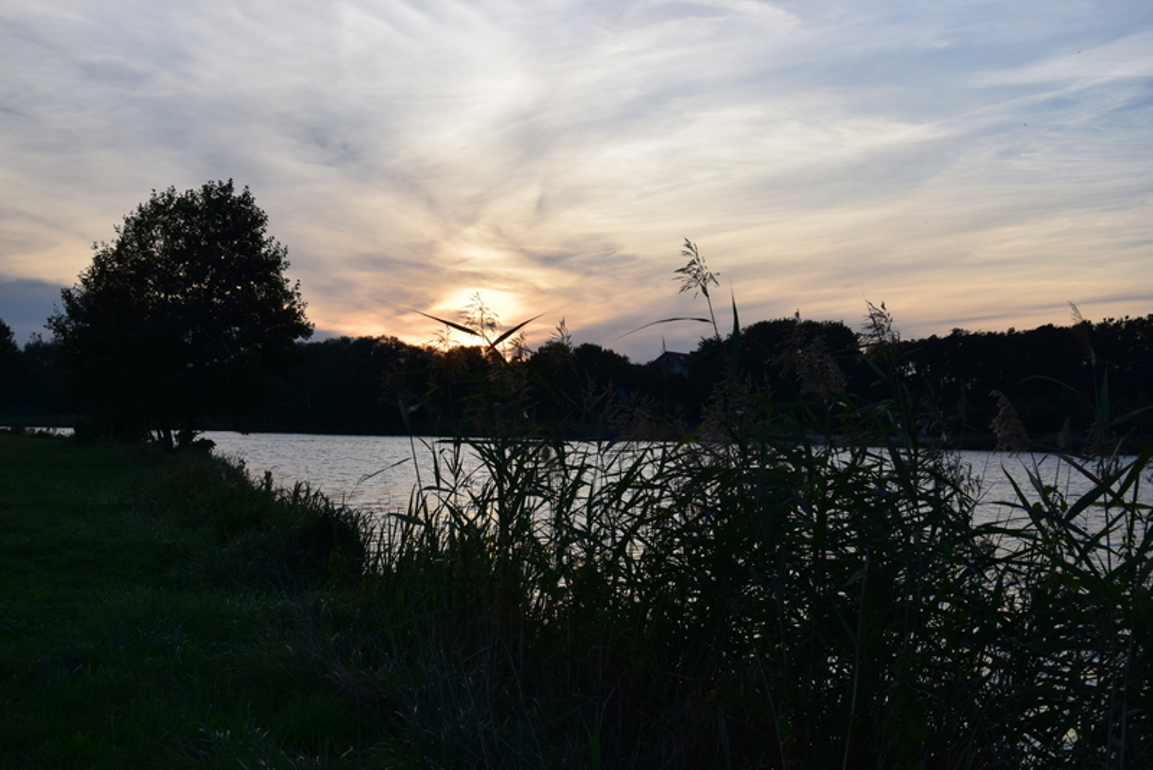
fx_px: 1442
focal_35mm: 45
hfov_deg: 43.6
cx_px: 576
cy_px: 385
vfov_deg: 29.9
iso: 400
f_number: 10
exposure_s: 1/320
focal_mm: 30
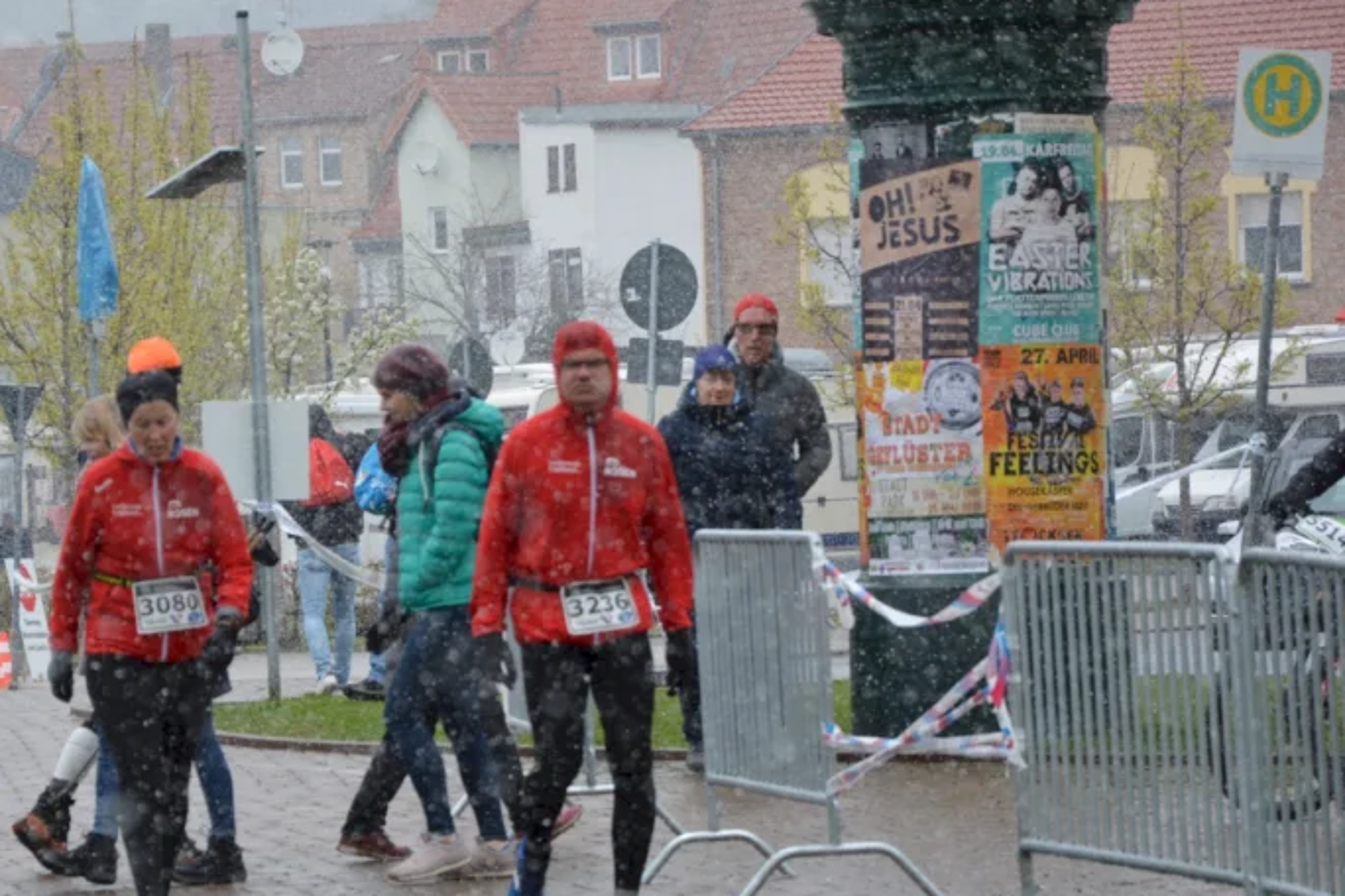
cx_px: 464
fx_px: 8807
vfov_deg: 5.8
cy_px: 571
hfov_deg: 8.7
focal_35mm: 236
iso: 1400
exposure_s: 1/500
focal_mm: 105
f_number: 5.6
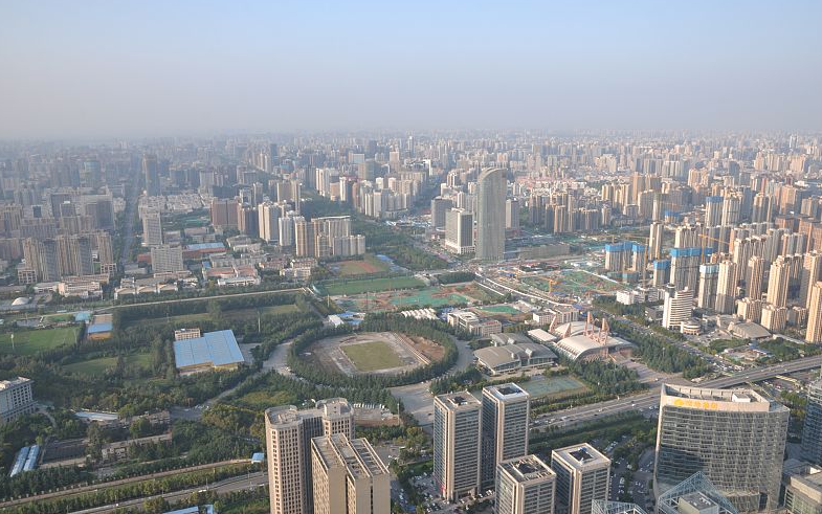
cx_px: 415
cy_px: 256
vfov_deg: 44.6
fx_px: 627
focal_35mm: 28
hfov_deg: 66.5
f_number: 11
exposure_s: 1/50
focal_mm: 18
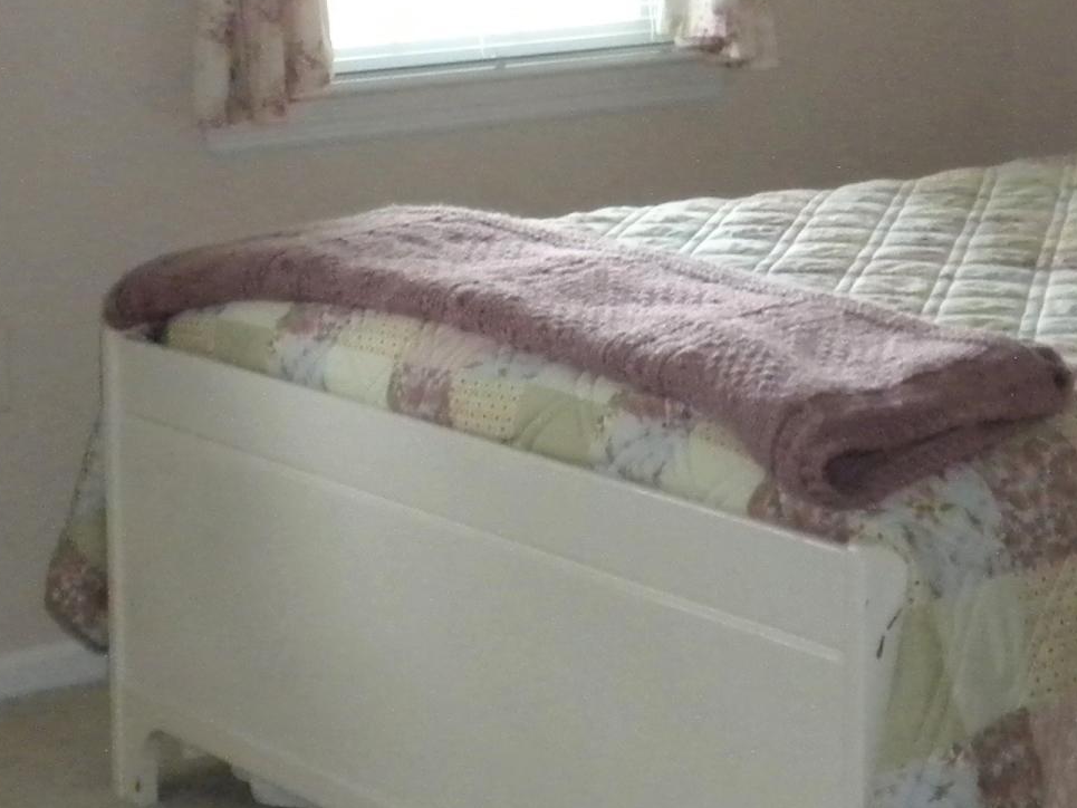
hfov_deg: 17.1
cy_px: 210
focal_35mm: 115
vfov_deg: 12.8
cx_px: 568
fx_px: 3578
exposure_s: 1/30
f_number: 3.5
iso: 400
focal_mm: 6.6
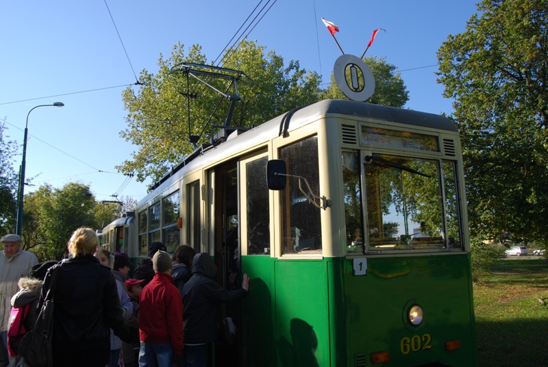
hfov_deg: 67.3
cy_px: 184
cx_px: 274
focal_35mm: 27
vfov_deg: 48.1
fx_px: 412
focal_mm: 18
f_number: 7.1
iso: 100
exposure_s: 1/160
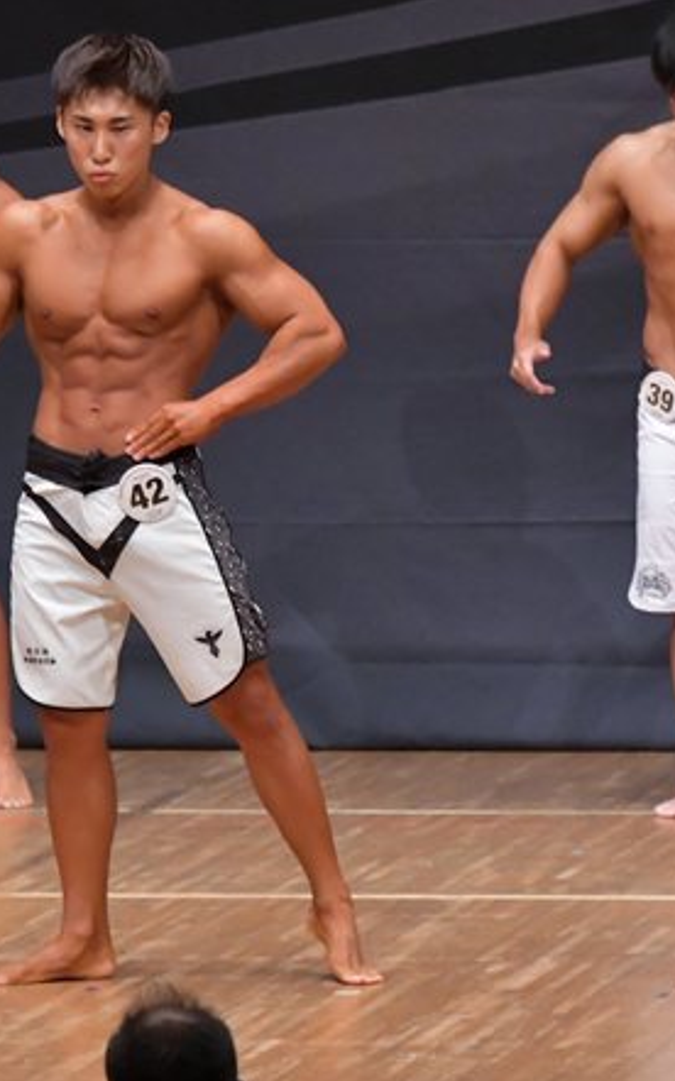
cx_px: 542
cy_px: 548
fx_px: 13430
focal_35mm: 456
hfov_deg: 2.9
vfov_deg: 4.6
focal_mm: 170
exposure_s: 1/400
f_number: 5.6
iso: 6400
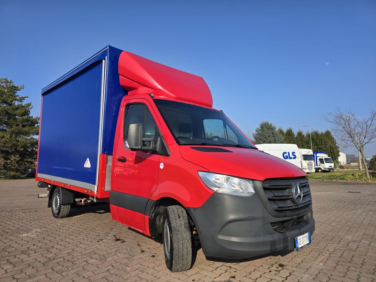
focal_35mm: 23
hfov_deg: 73.9
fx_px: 250
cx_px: 188
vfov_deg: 58.9
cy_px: 141
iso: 12
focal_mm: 6.3
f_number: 1.7
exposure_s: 1/825
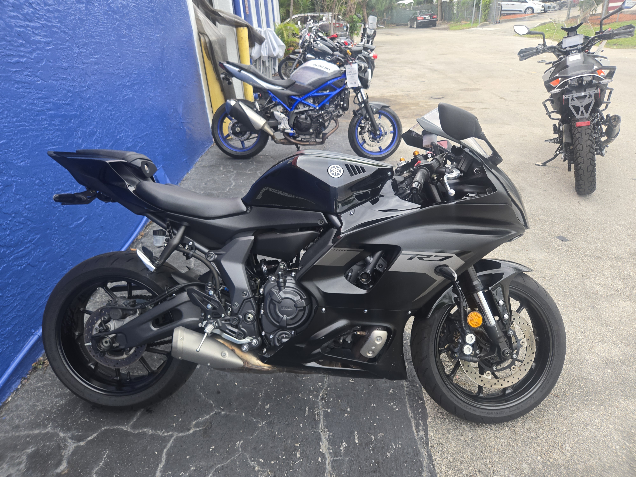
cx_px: 318
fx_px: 423
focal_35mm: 23
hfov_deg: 73.9
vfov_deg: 58.9
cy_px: 238
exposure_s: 1/194
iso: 25
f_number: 1.8
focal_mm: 5.4
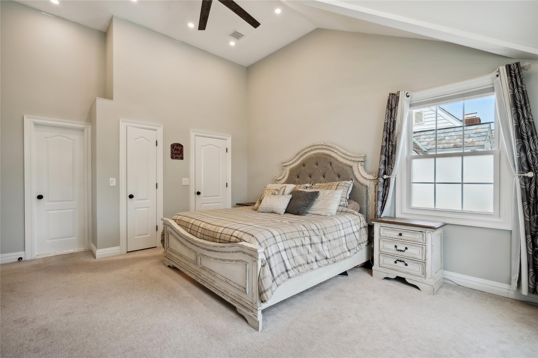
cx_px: 269
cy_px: 179
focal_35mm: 16
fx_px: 239
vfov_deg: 73.7
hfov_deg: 96.7
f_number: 5.6
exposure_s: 1/80
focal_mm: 16
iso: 200
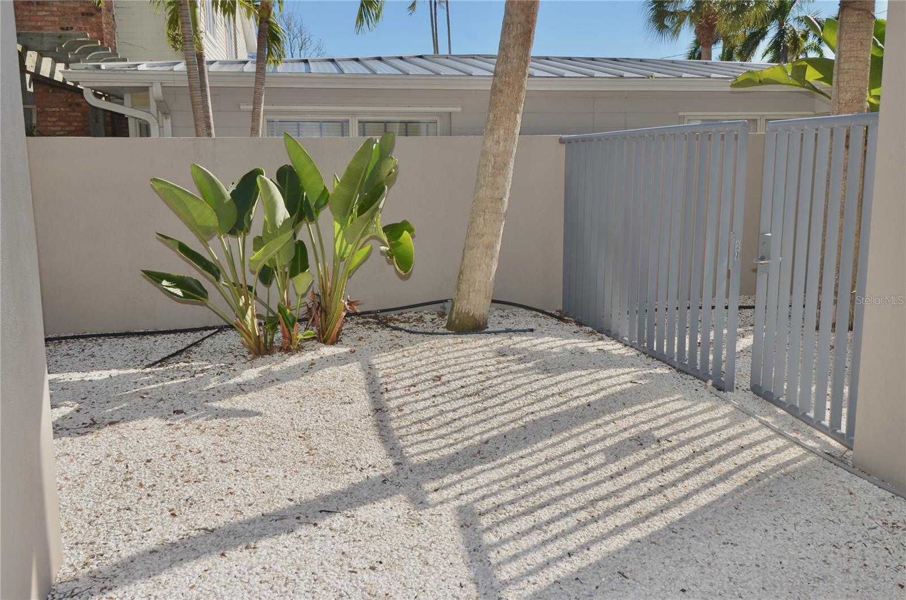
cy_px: 300
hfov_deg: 57.3
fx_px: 829
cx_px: 453
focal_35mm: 33
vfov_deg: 39.8
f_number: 9
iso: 100
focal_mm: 22
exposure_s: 1/250
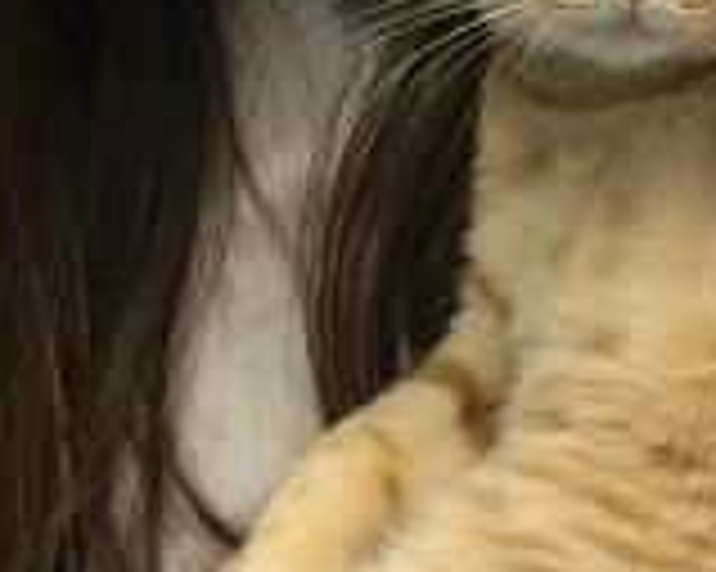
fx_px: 2266
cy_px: -383
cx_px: 432
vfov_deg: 13.3
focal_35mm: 107
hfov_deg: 17.9
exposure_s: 1/30
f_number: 2.2
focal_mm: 4.15
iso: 100
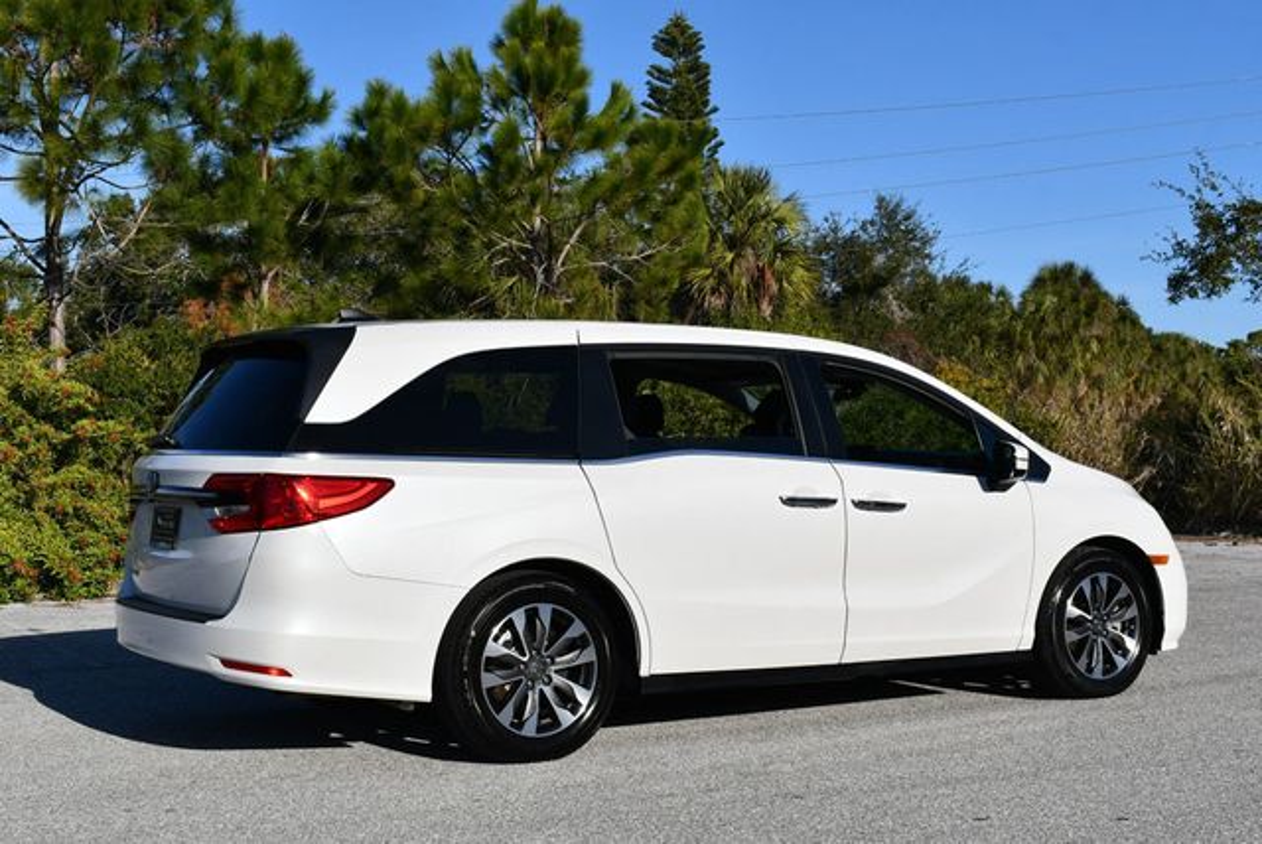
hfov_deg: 39.6
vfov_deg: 27.0
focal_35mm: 50
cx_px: 631
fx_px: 1754
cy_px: 422
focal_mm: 25
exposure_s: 1/400
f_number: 10
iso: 100
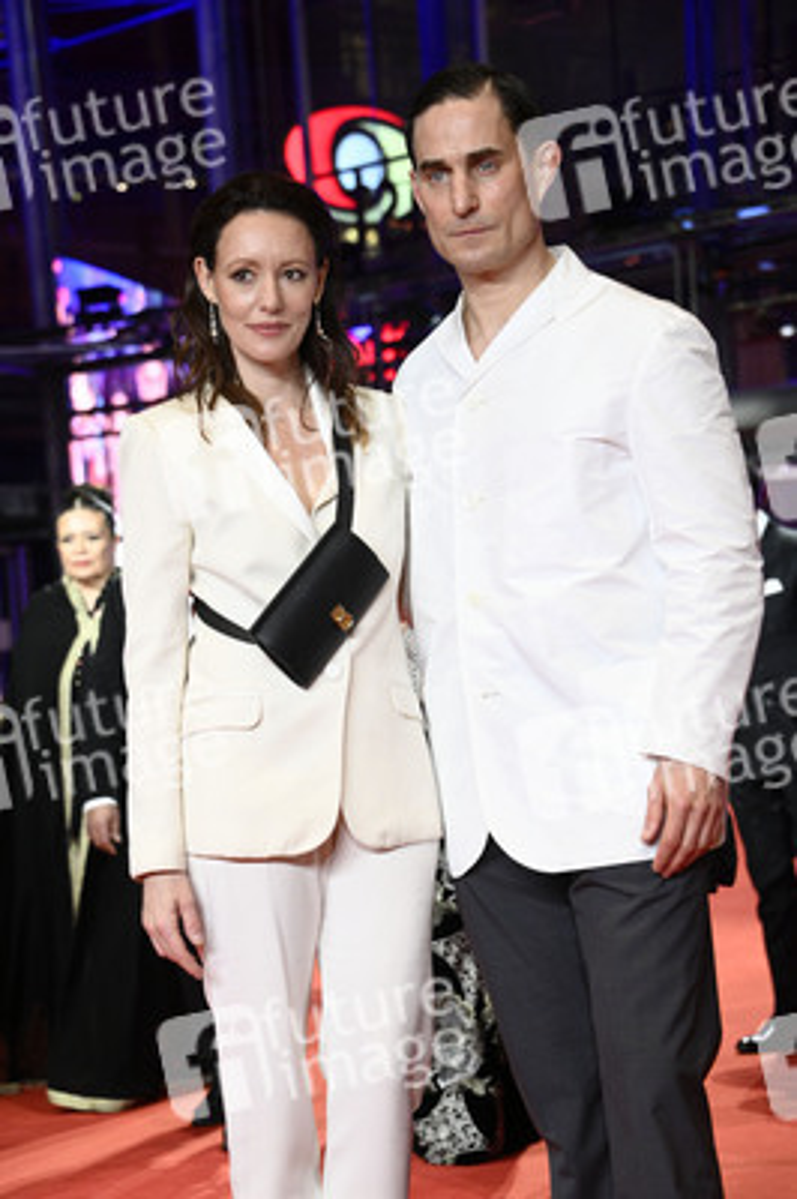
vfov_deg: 23.9
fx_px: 2827
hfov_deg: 16.0
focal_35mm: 85
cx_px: 398
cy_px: 600
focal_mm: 85
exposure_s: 1/200
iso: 5000
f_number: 5.6
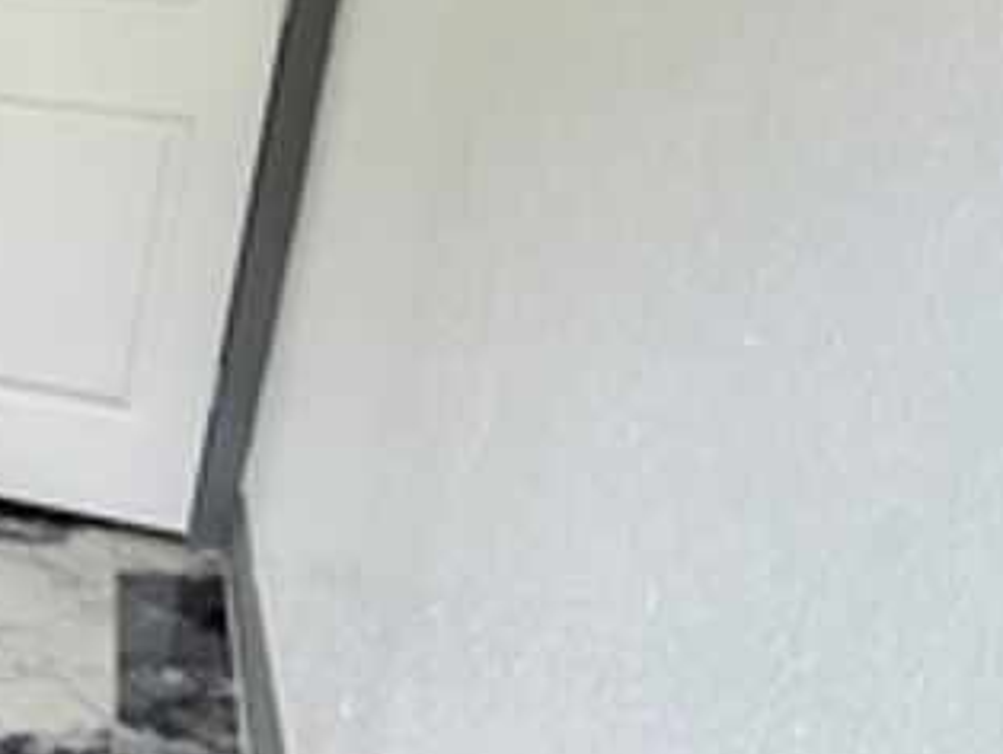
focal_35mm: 57
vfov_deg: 25.2
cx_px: -789
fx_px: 1653
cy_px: 141
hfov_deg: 21.8
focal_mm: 2.22
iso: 250
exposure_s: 1/99
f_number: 2.2
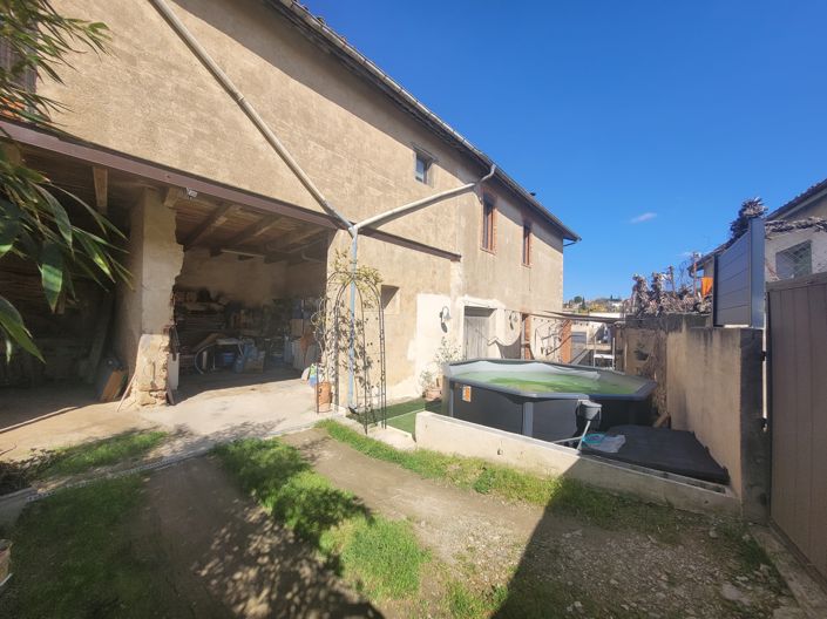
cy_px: 310
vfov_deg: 89.9
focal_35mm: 13
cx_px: 414
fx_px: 310
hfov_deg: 106.2
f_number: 2.2
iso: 40
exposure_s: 1/1314
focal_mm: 1.74
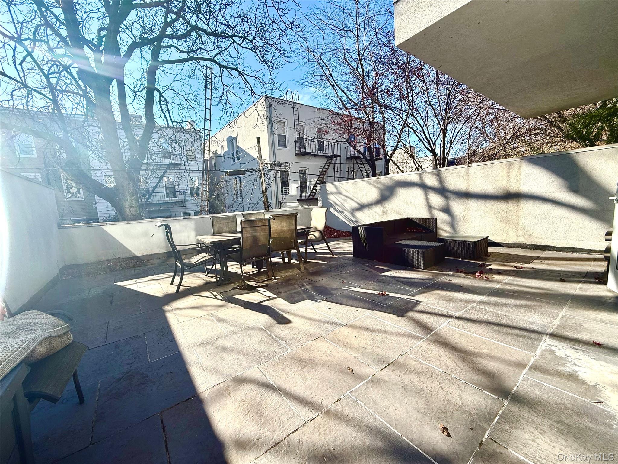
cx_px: 309
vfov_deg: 85.7
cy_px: 232
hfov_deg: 102.1
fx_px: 250
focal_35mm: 14
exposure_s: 1/770
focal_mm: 2.22
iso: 50
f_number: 2.2
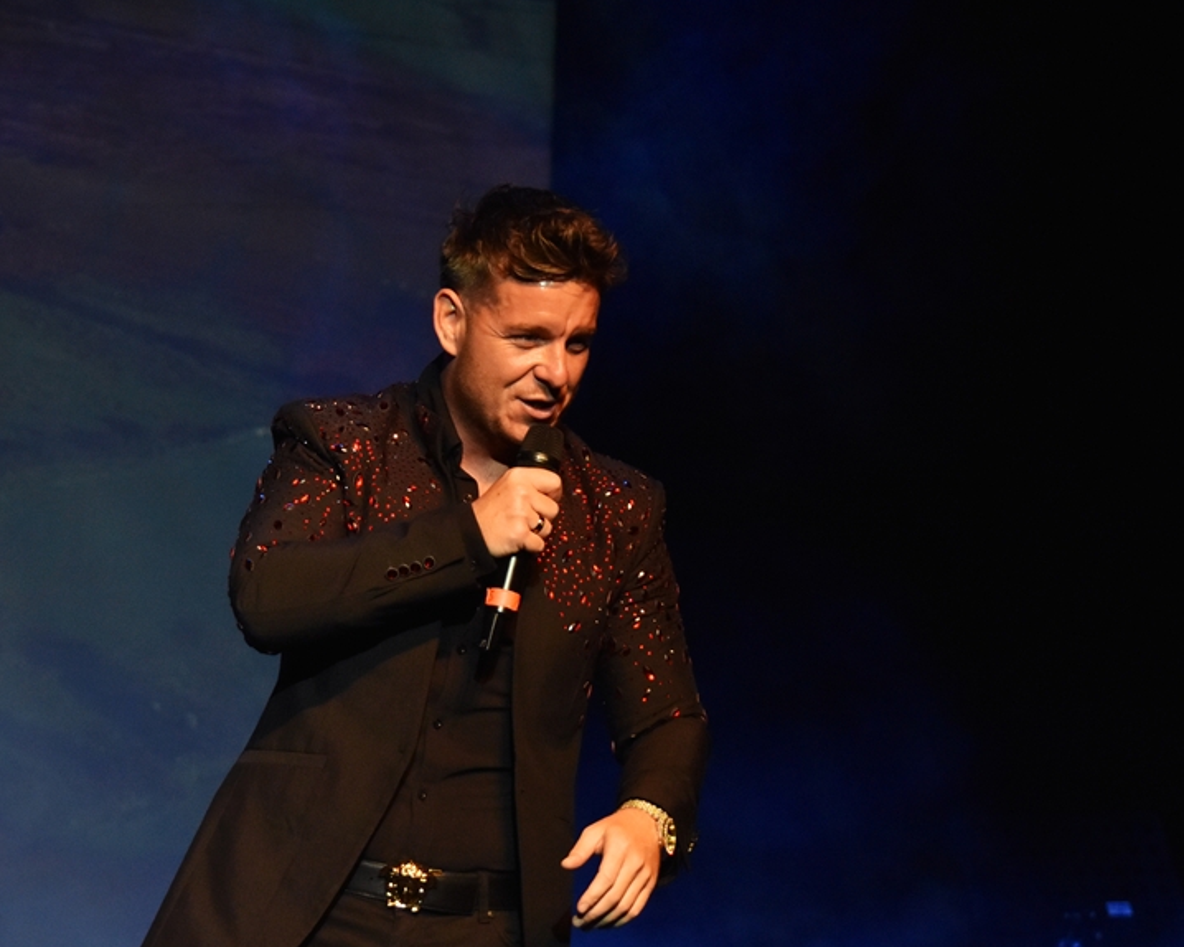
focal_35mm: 167
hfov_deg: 11.6
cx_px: 472
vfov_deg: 9.3
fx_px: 5838
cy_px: 509
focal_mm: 85
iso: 1600
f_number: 4.5
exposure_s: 1/125
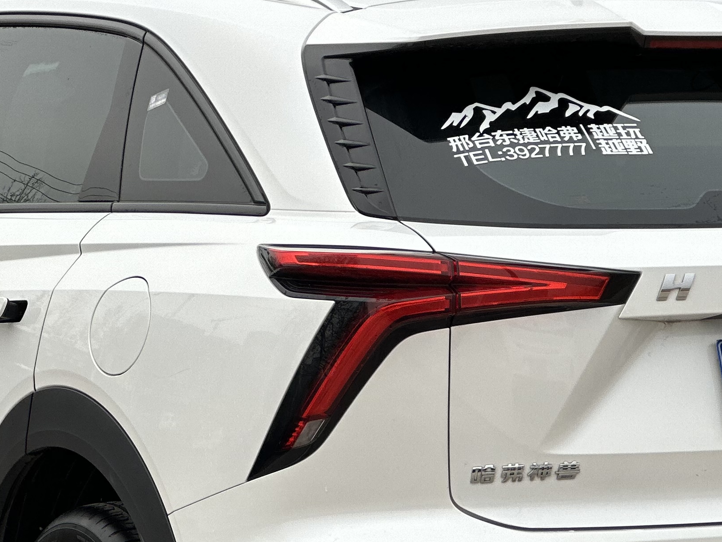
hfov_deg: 10.4
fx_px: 3984
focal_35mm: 191
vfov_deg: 7.8
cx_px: 365
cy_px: 392
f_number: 2.8
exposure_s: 1/121
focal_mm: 9
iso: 20
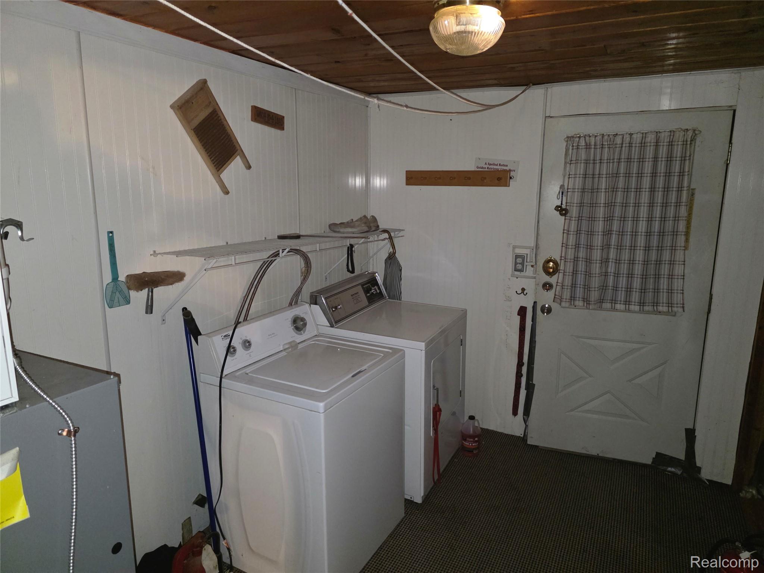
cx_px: 382
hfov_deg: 73.9
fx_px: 508
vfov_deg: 58.9
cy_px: 286
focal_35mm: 23
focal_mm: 6.3
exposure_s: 1/40
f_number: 1.7
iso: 1600
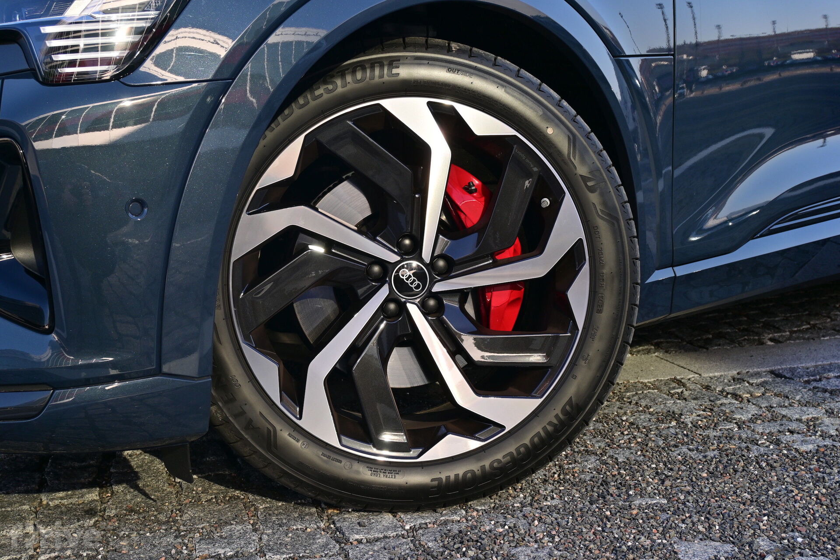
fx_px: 1050
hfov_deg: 43.6
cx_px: 420
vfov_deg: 29.9
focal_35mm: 45
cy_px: 280
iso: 100
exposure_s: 1/160
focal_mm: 30
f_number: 6.3
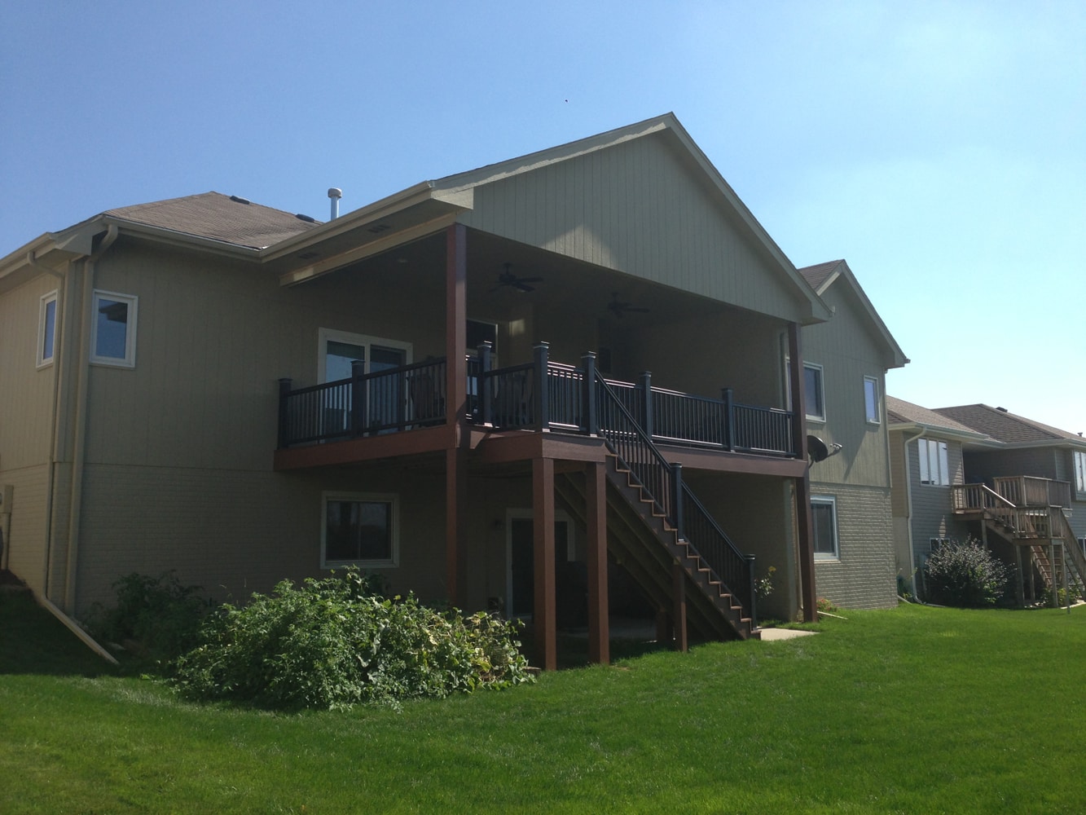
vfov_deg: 43.0
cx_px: 543
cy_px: 408
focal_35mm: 33
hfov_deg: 55.3
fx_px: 1035
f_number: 2.4
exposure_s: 1/1261
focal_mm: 4.13
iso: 50
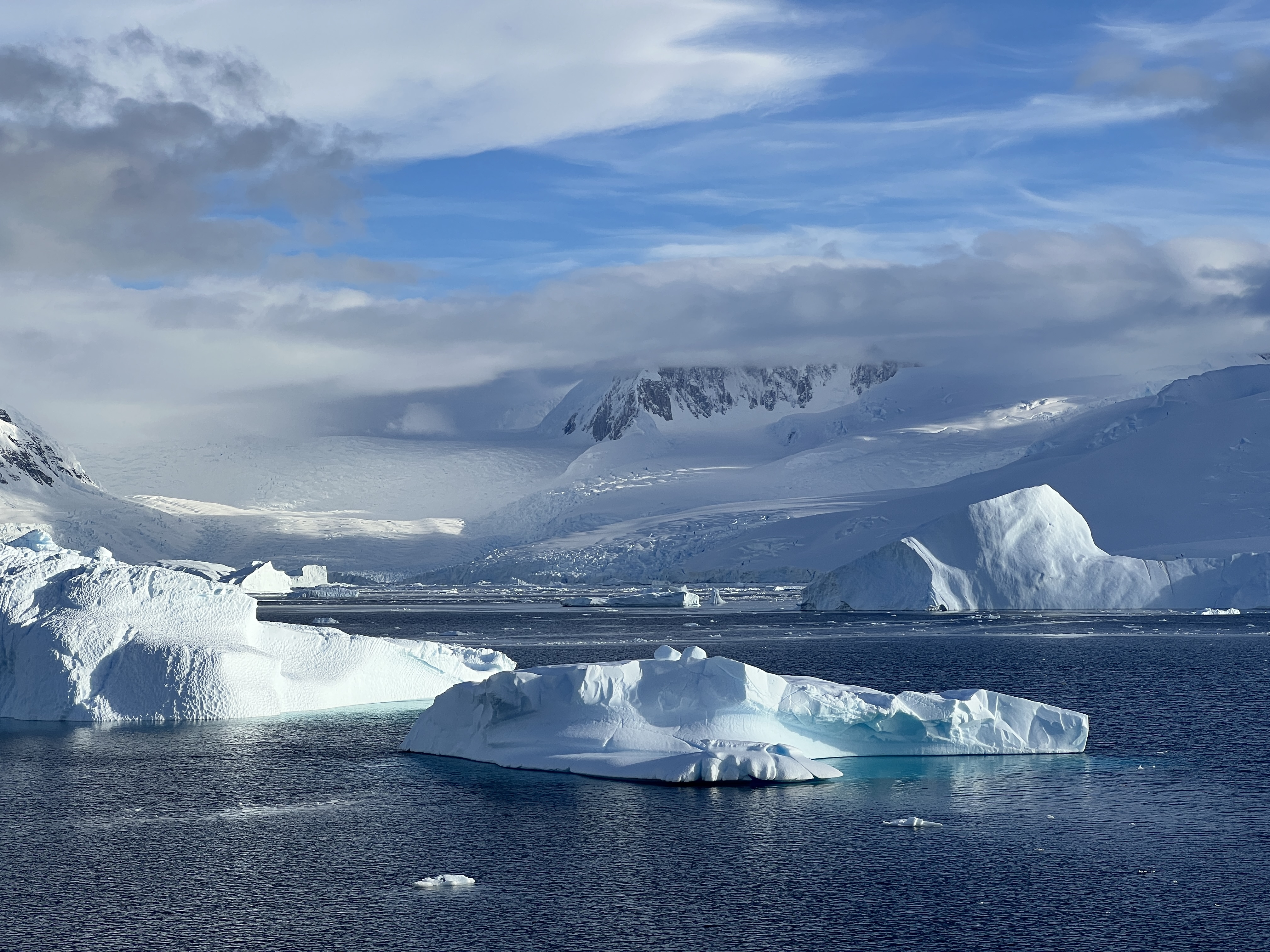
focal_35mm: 77
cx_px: 635
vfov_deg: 19.1
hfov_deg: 25.3
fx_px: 2825
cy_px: 476
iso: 32
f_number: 2.8
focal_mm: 9
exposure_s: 1/1468
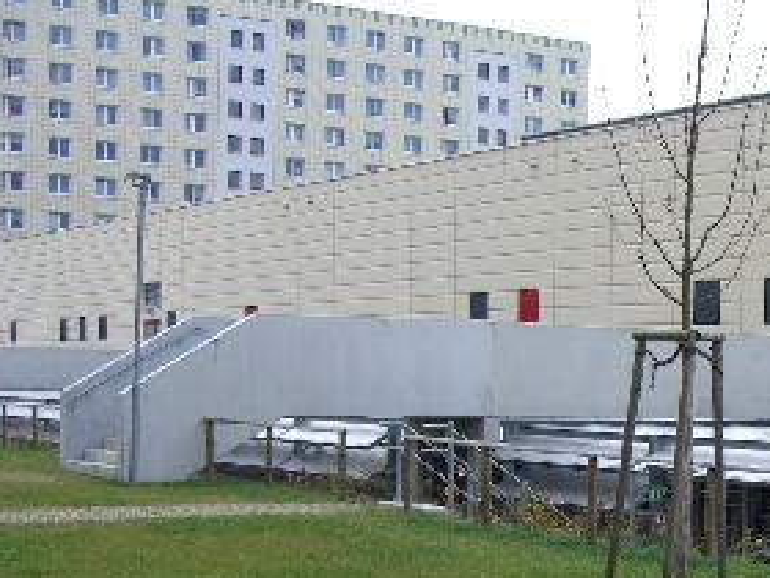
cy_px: 577
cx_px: 777
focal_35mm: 79
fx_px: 1757
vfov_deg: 18.2
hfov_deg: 23.6
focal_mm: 7.9
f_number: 2.8
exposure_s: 1/80
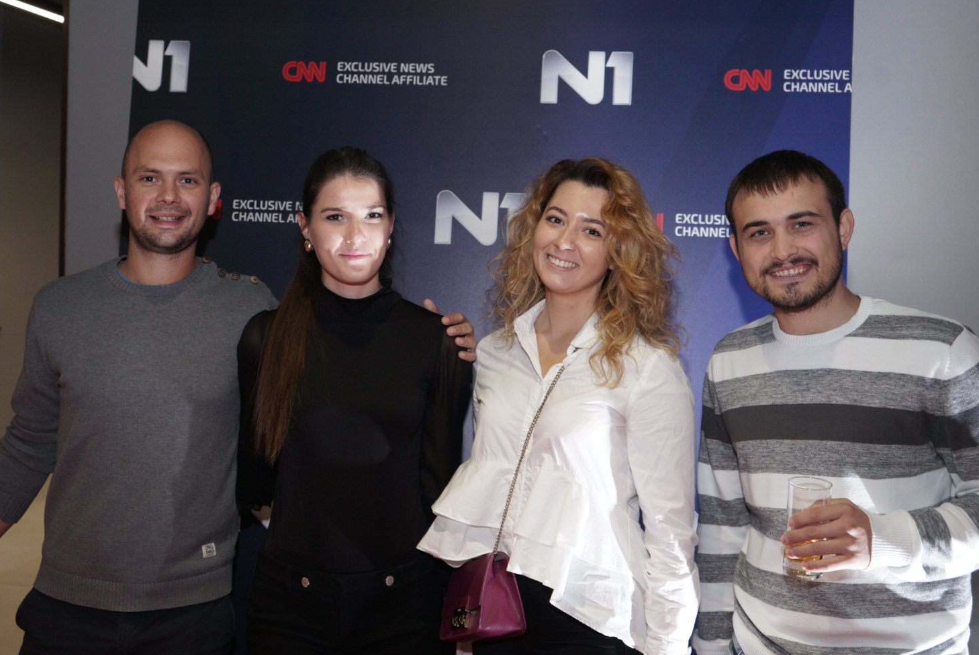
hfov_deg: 47.3
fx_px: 1116
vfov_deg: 32.7
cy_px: 335
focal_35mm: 41
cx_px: 455
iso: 1600
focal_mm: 37
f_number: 4
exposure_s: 1/160
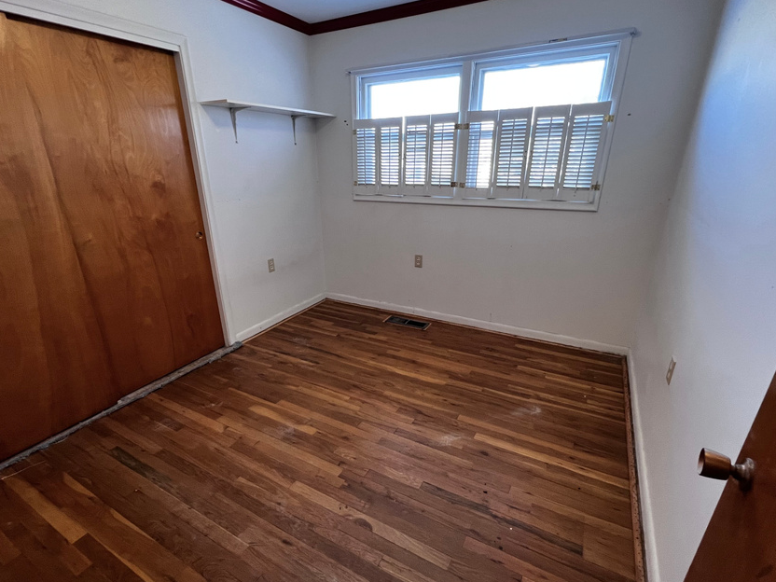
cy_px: 311
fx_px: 359
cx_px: 371
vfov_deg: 78.0
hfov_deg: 94.4
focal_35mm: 16
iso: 250
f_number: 1.8
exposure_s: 1/60
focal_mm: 1.57
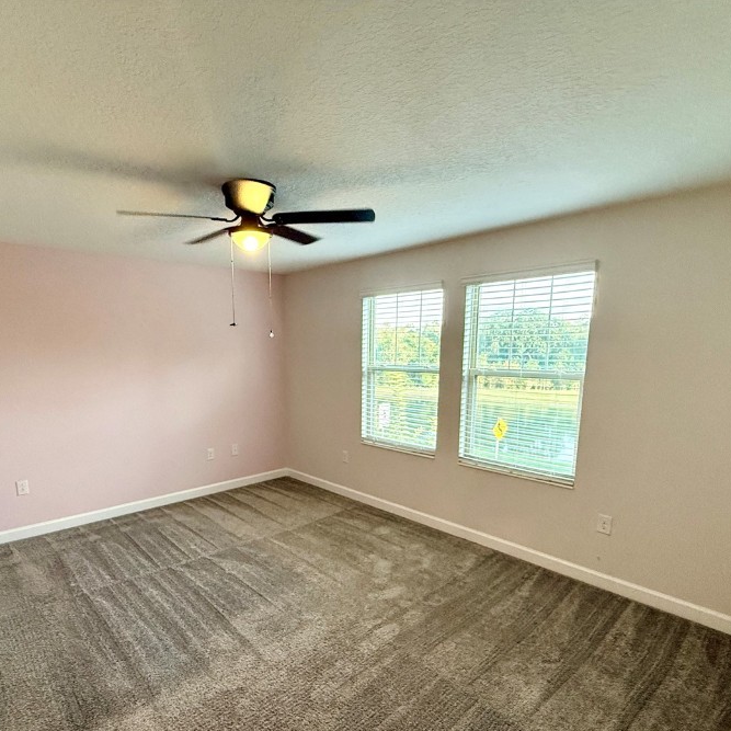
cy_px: 419
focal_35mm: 19
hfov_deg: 77.1
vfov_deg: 77.2
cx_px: 308
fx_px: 454
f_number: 2.2
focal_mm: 2.22
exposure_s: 1/120
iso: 320
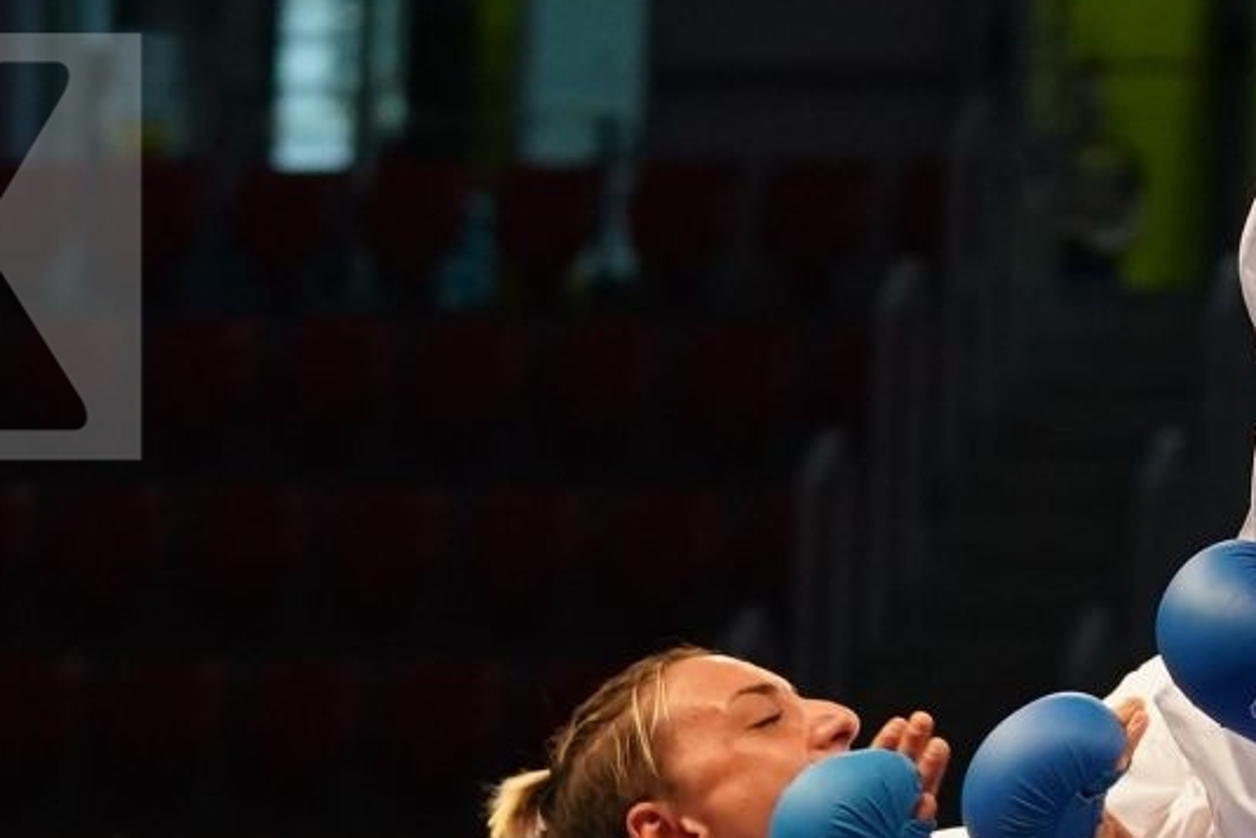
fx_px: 12318
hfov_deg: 5.8
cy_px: 1077
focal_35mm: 353
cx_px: 1514
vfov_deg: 3.9
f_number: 2.8
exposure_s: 1/500
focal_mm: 70
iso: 2000
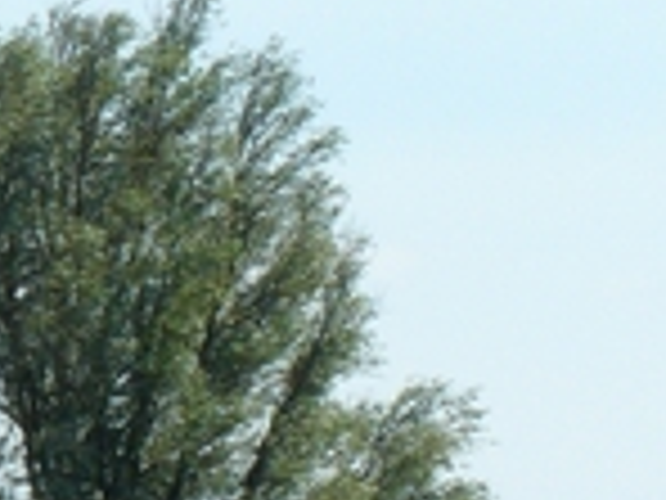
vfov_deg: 3.0
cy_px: 815
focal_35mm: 502
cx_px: 738
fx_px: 9658
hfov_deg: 3.9
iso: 200
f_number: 6.3
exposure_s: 1/500
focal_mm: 20.7
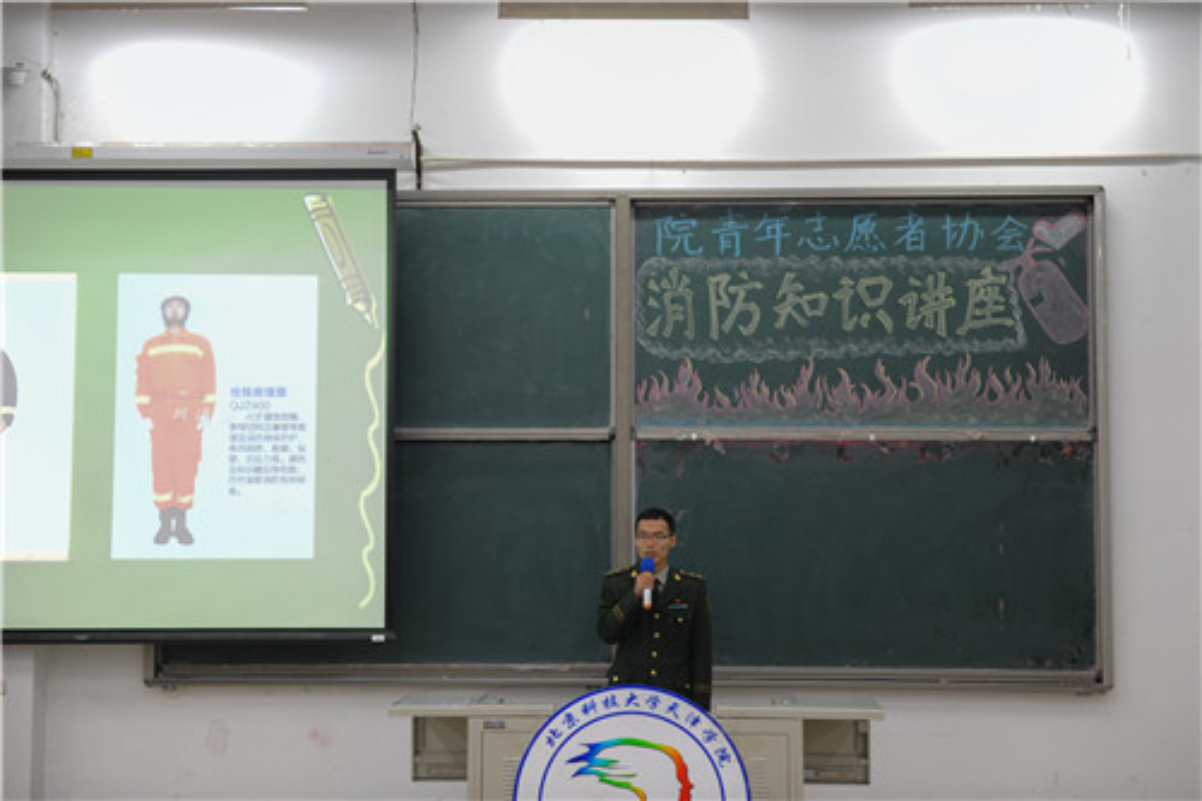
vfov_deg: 23.4
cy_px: 400
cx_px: 601
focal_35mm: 58
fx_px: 1936
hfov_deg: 34.5
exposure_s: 1/100
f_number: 2.8
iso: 800
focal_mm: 58
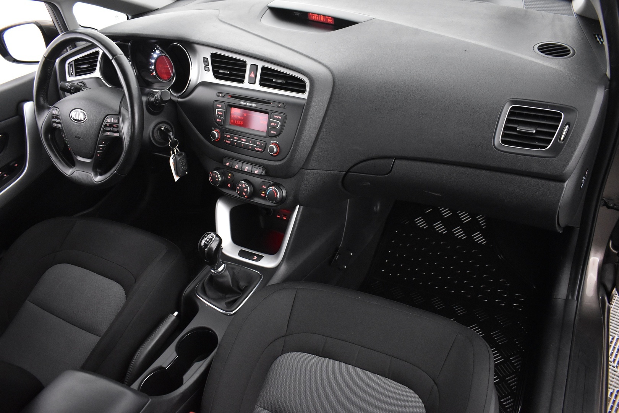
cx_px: 310
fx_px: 464
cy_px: 206
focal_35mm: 27
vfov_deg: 47.9
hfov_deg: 67.4
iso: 3200
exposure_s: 1/25
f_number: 3.5
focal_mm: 18
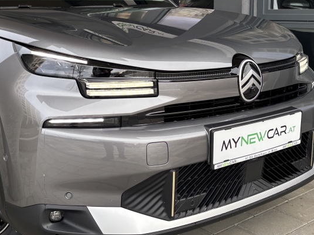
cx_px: 122
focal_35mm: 50
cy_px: 53
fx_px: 454
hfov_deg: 38.0
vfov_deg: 28.6
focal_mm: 5.96
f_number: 1.6
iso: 80
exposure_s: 1/121
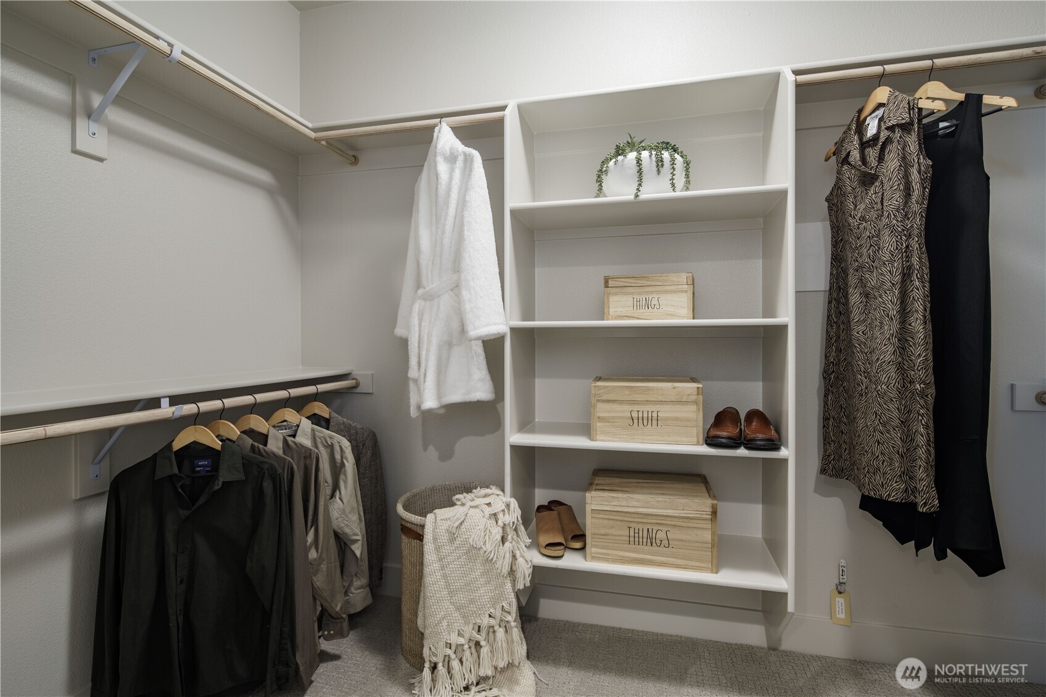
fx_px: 494
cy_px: 348
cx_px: 523
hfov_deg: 93.3
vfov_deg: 70.5
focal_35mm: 17
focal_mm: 17
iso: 200
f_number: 8
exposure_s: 1
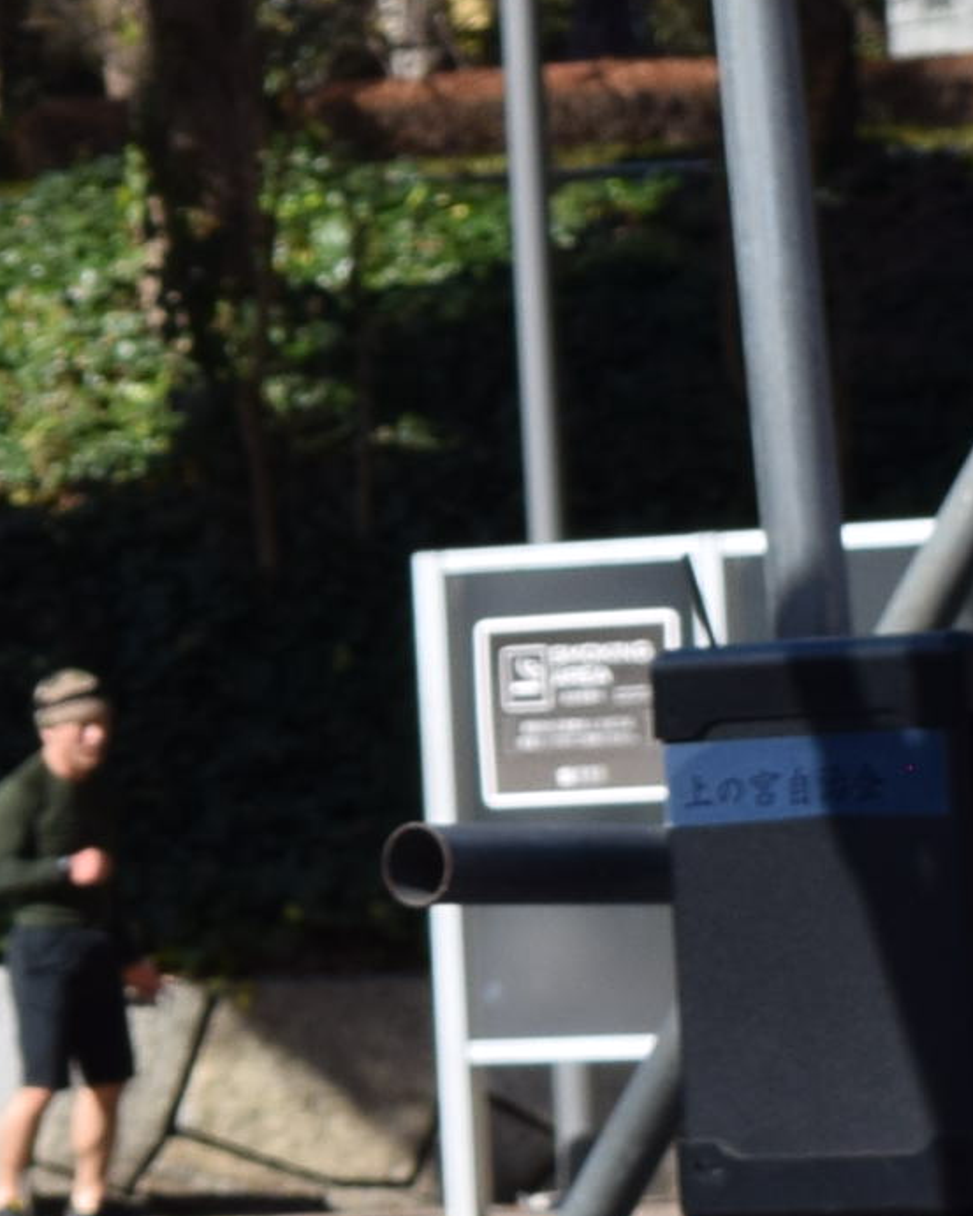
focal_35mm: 385
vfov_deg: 5.0
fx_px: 13856
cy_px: -834
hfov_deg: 4.0
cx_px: -1230
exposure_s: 1/320
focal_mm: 42
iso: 200
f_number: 9
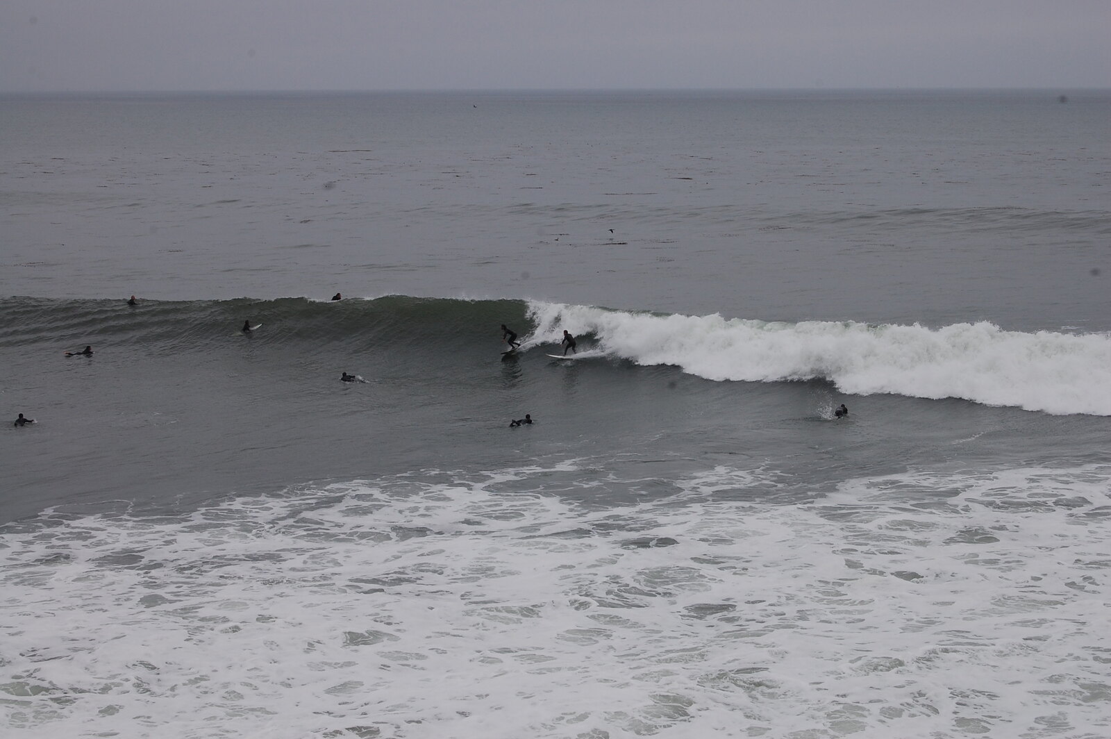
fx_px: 2544
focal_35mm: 82
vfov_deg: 16.5
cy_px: 370
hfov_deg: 24.6
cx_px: 556
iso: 200
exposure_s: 1/400
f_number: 10
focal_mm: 55
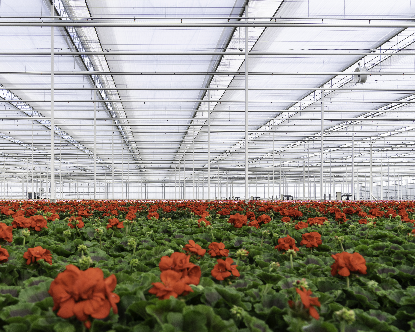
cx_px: 160
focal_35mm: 34
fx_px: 418
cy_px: 165
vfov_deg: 43.4
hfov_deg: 52.4
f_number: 11
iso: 125
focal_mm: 29
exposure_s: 1/100
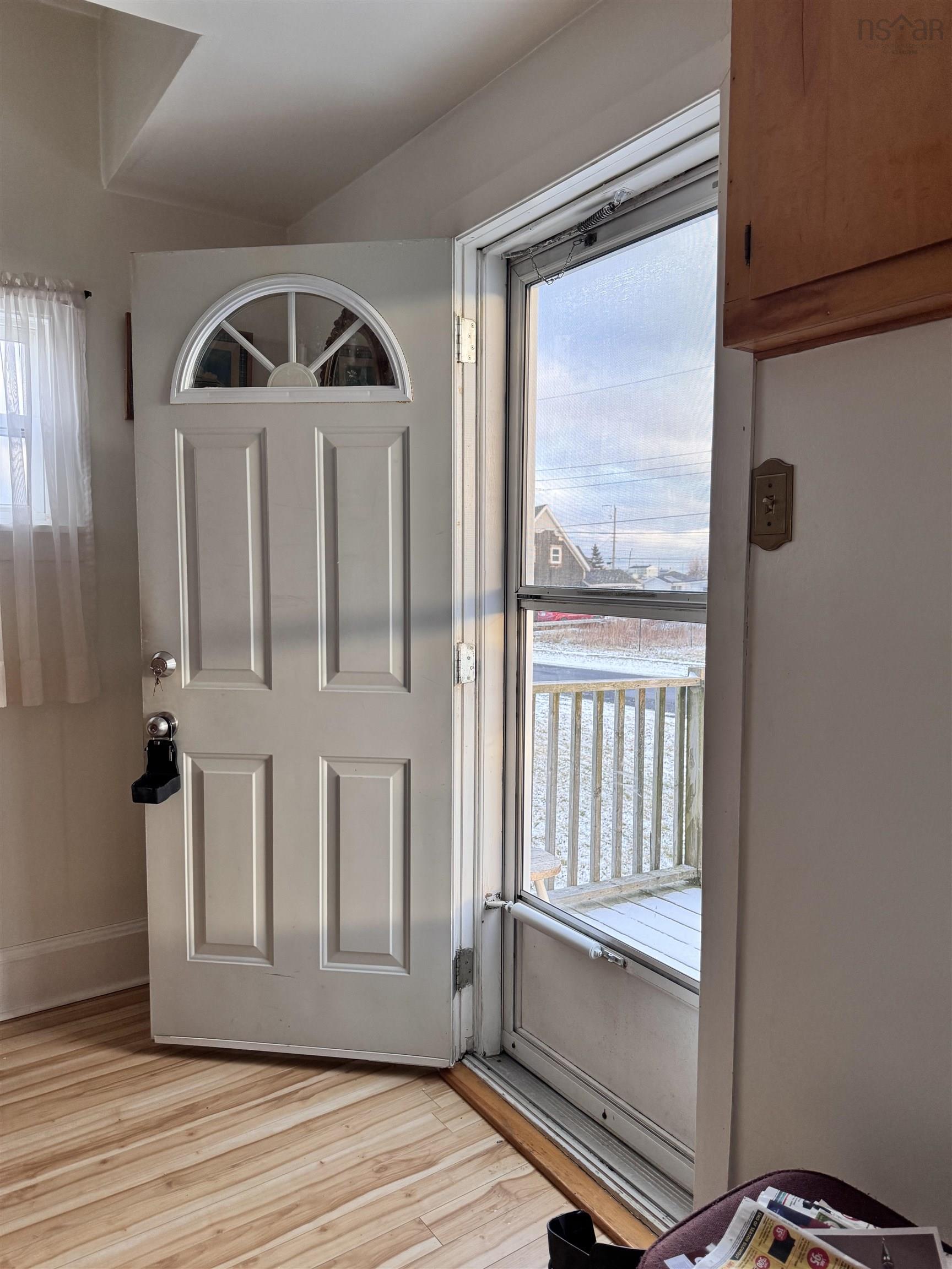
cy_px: 634
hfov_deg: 56.8
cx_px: 476
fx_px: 880
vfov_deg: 71.6
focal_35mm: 24
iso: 160
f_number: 1.78
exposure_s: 1/121
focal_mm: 6.76
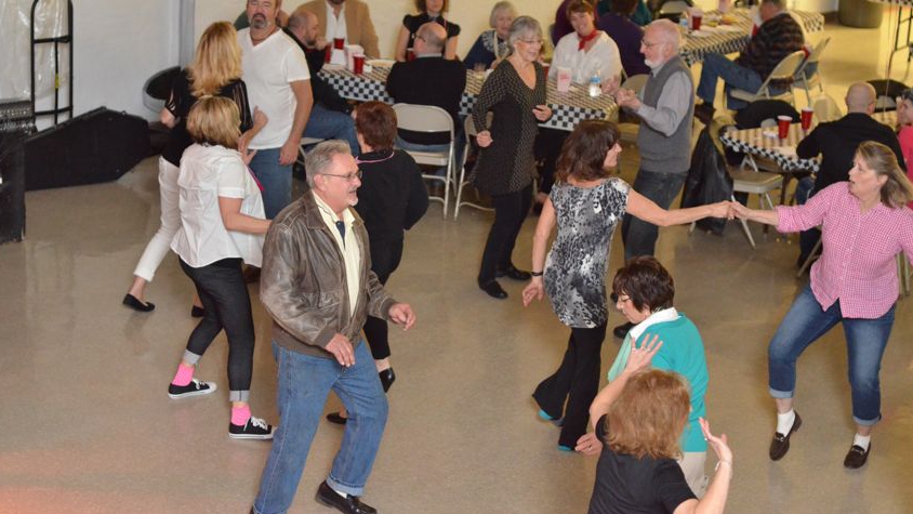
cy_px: 235
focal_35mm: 79
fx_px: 1913
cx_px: 454
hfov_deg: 26.8
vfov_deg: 15.3
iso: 4000
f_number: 2.8
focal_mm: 50
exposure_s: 1/250
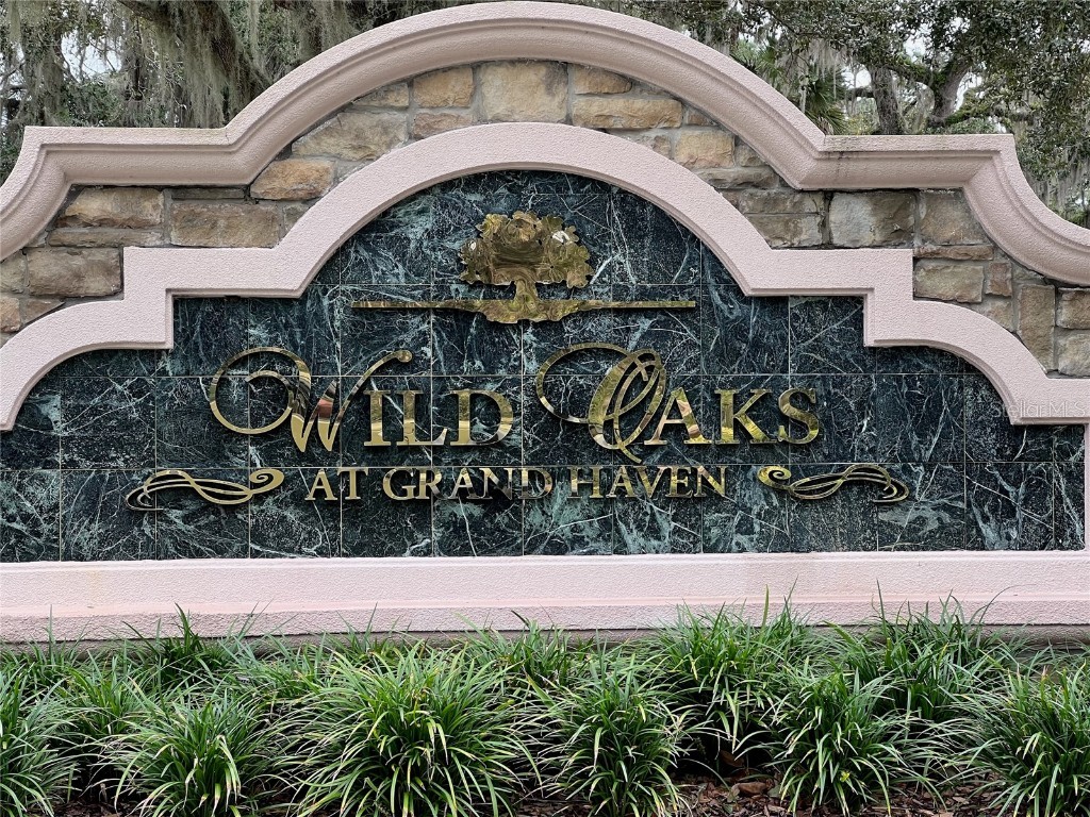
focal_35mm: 77
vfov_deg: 19.1
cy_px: 408
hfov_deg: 25.3
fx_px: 2425
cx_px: 545
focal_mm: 9
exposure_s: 1/99
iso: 32
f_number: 2.8
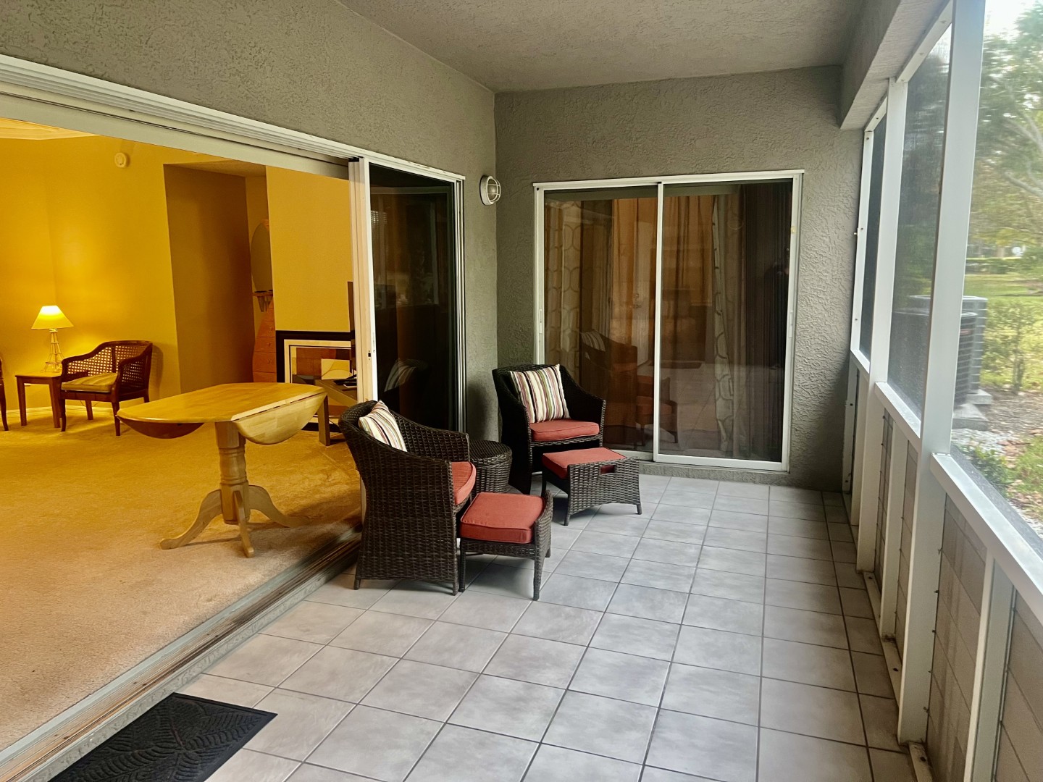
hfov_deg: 67.3
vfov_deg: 53.1
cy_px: 391
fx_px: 783
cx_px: 522
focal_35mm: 26
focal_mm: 5.7
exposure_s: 1/60
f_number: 1.5
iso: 200
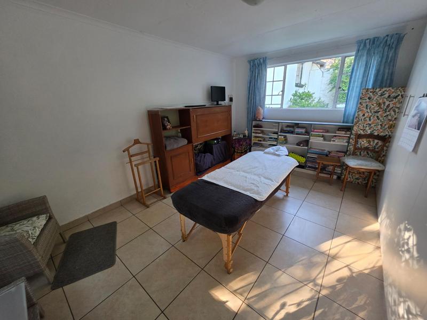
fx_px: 160
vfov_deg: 89.9
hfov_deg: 106.2
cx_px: 214
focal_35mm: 13
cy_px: 160
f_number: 1.9
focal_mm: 2.2
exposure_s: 1/100
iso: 250
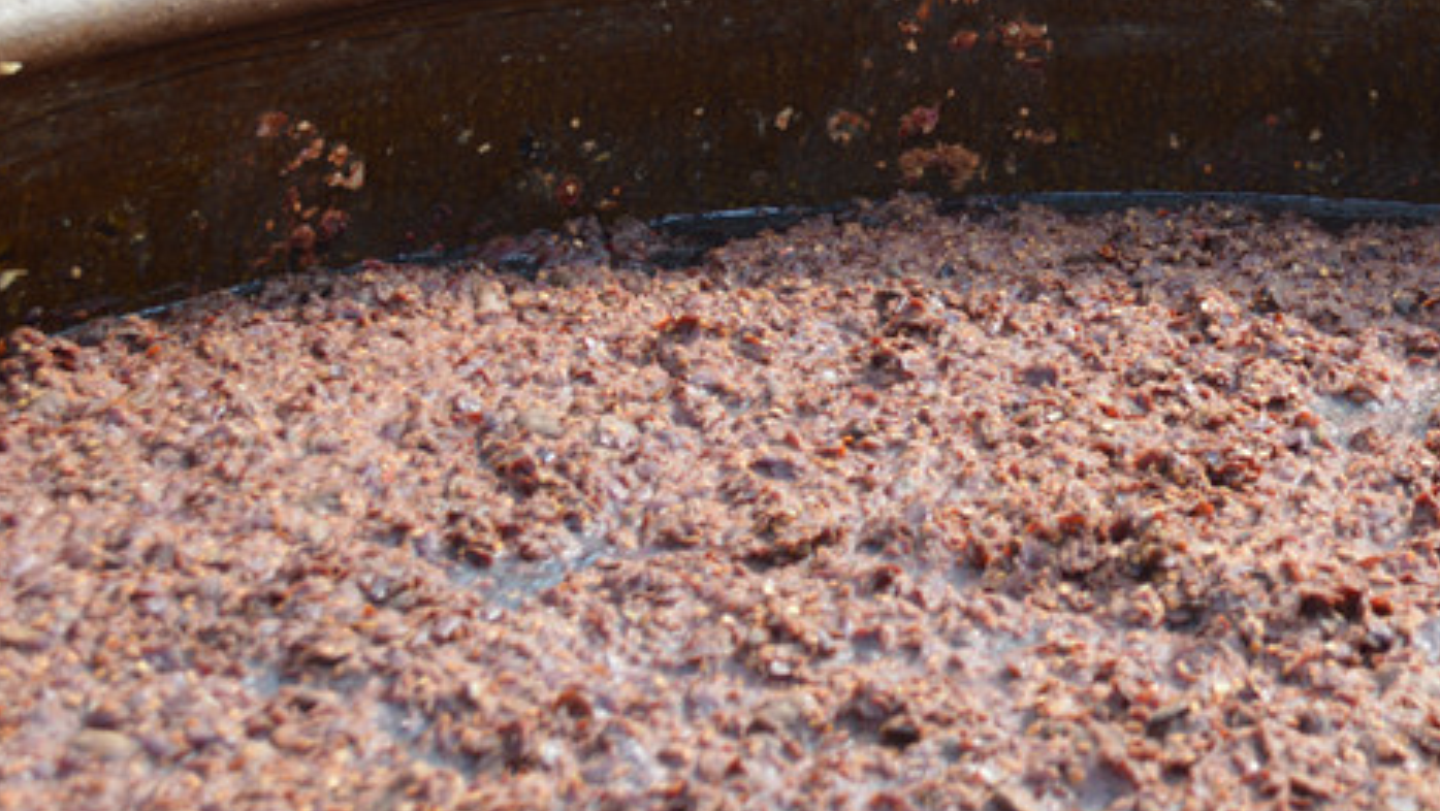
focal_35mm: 79
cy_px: -53
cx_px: 1251
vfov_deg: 15.0
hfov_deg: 26.1
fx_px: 3018
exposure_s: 1/125
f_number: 5.6
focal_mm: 26
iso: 125
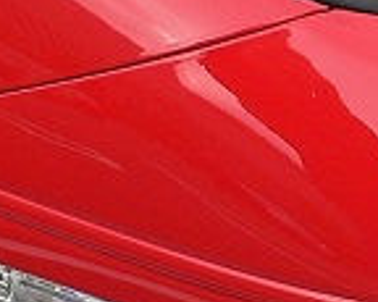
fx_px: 2381
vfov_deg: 7.2
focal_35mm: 213
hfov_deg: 9.0
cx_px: 331
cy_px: -130
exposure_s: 1/400
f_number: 2.8
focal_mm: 5.8
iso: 80
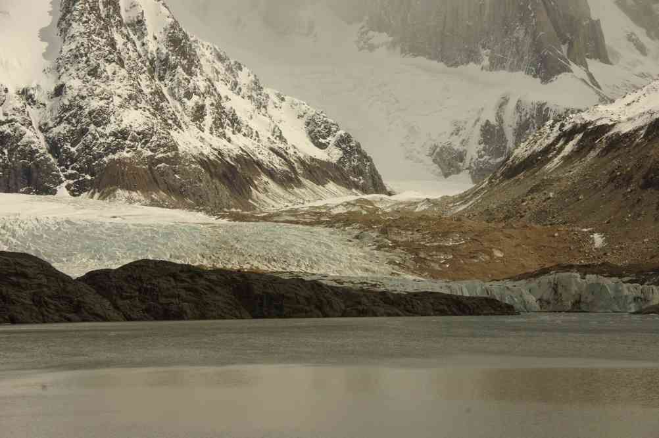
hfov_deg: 17.5
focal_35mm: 117
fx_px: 2140
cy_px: 219
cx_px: 330
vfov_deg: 11.7
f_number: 11
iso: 100
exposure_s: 1/500
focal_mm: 77.5
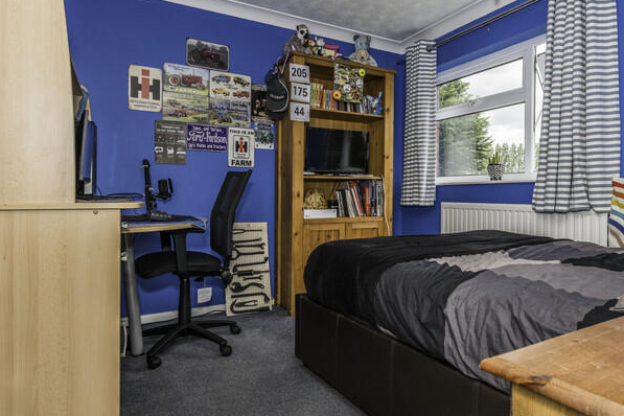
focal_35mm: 24
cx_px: 377
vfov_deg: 53.1
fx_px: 416
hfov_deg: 72.9
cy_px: 210
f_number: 7.1
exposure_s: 1/125
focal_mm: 14
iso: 320
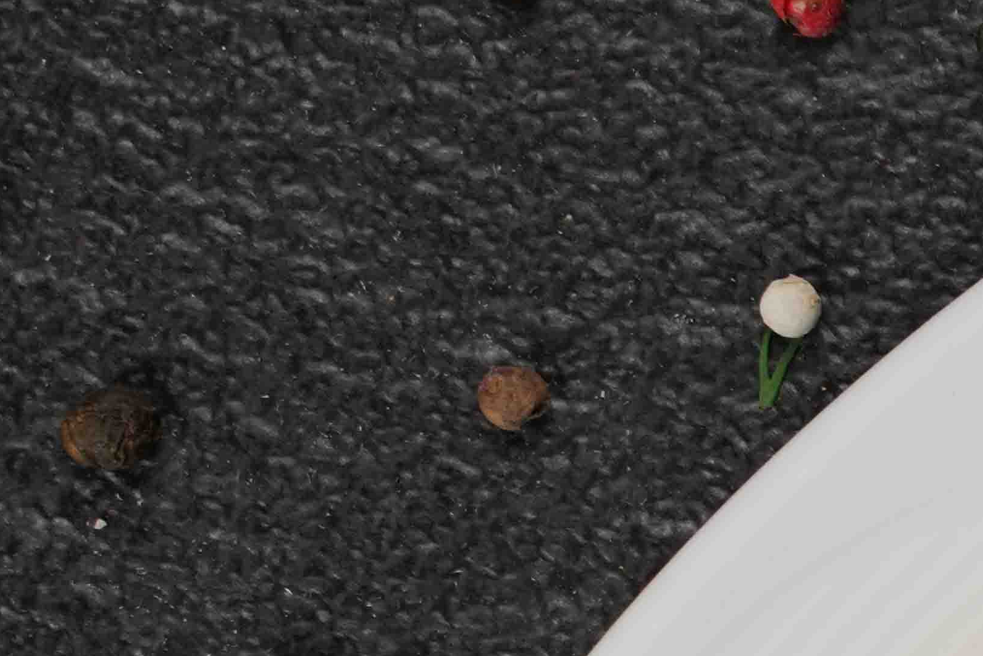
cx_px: 2232
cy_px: 1106
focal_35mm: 289
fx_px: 7893
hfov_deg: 6.8
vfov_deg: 4.7
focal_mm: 59
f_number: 10
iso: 400
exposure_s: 1/160
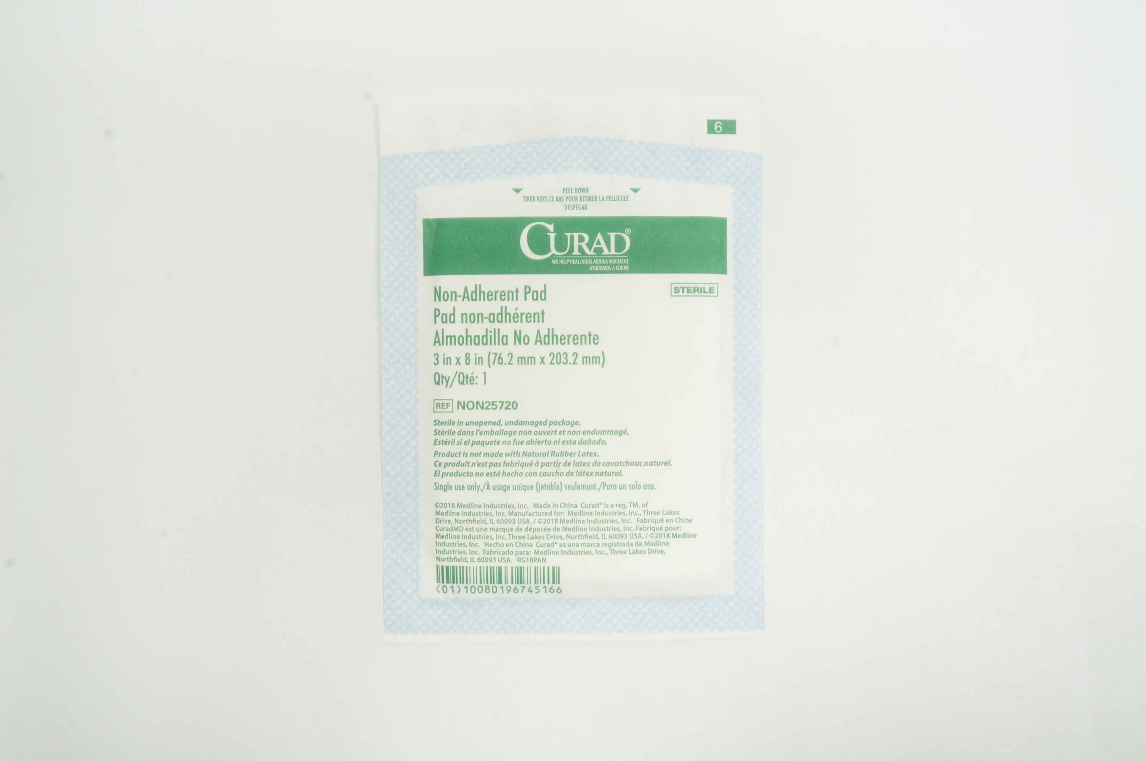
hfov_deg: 57.3
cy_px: 380
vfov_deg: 39.9
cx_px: 573
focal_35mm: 33
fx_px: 1049
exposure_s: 1/5
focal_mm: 22
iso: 400
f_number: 18
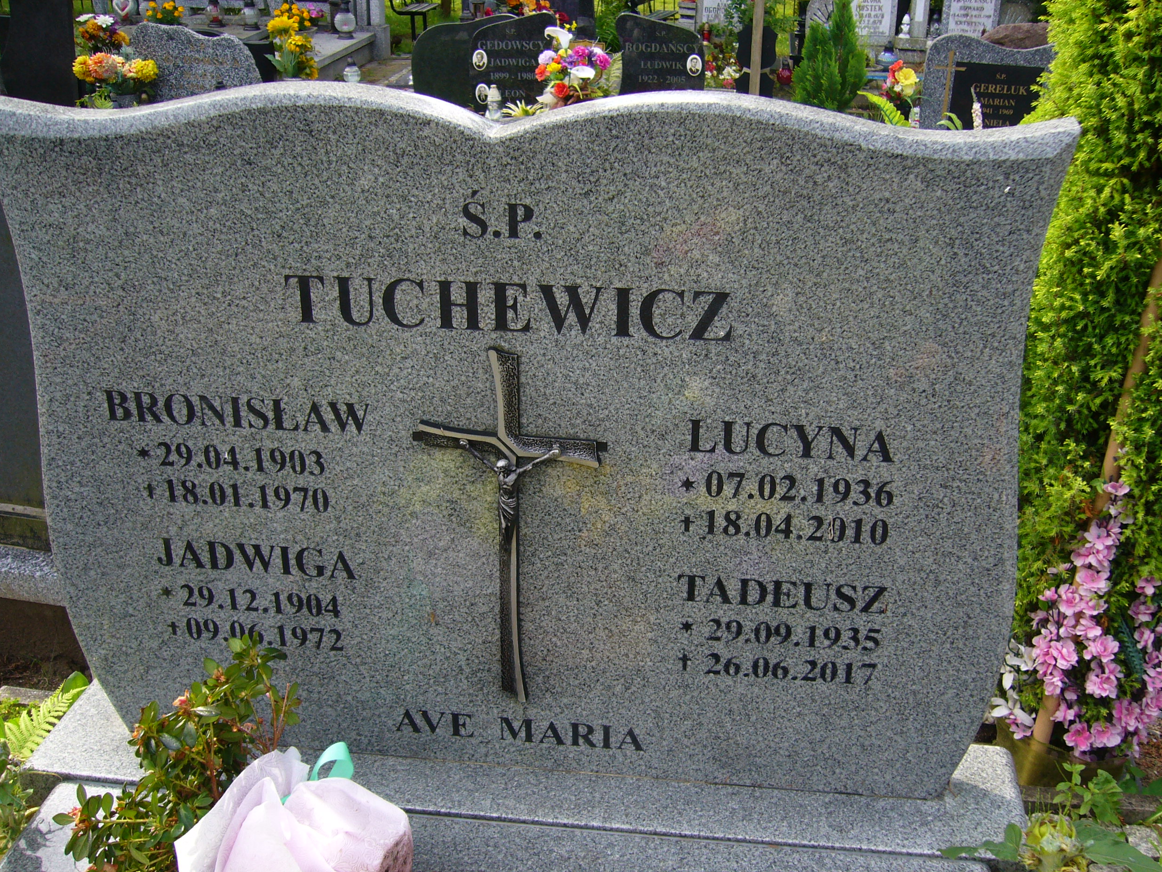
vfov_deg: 39.7
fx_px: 1209
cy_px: 446
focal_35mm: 36
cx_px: 585
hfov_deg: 51.4
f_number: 2.8
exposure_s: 1/200
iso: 80
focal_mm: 5.8
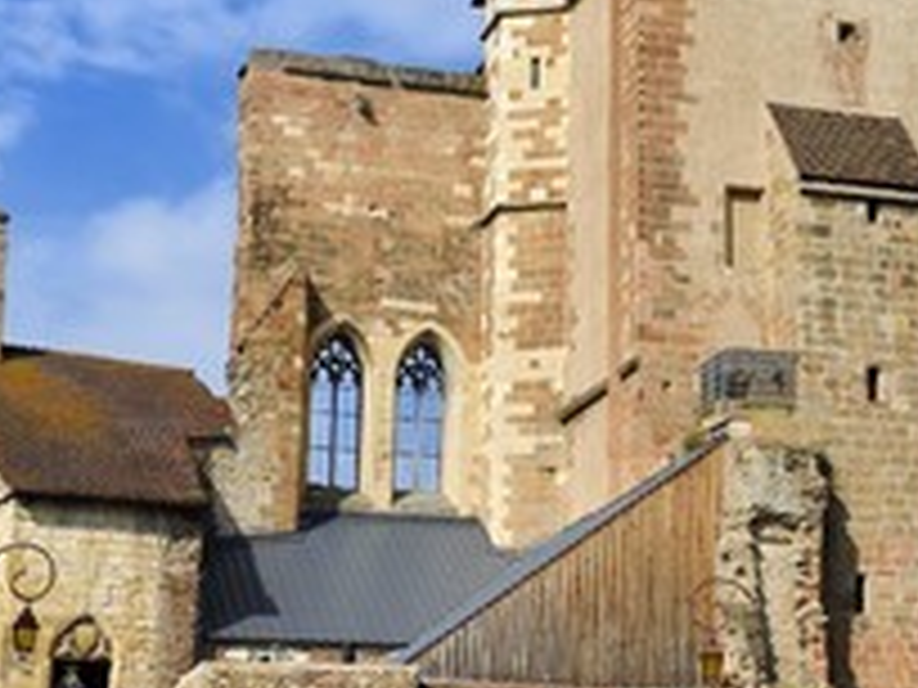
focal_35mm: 91
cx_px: 626
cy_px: 297
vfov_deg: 16.2
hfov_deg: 21.4
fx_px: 2413
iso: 200
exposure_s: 1/250
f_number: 14
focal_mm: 46
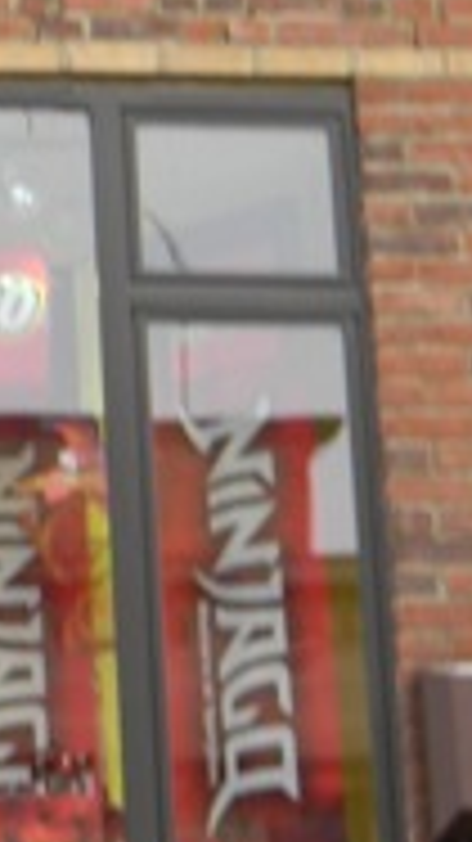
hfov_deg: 6.1
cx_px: -216
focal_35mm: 196
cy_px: 194
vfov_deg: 11.0
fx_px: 4367
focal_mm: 10.1
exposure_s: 1/137
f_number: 4.1
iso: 80
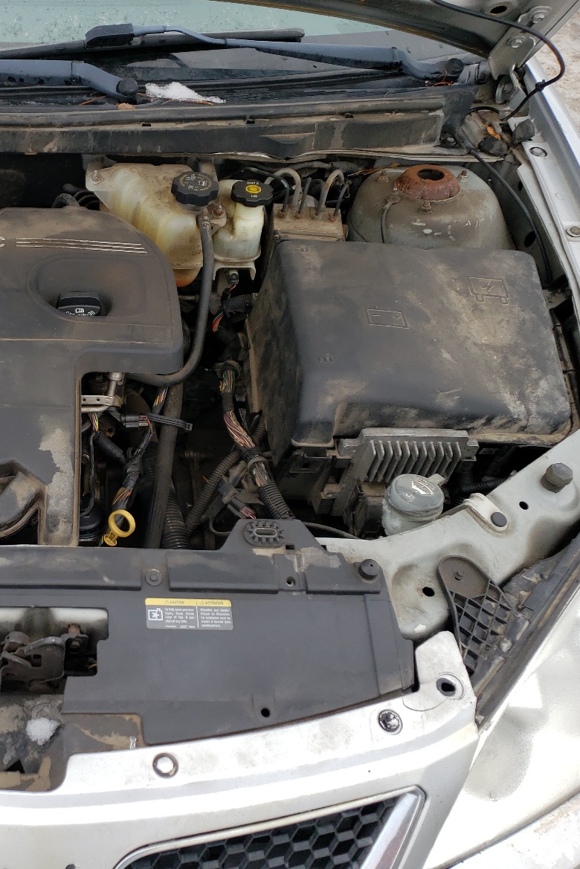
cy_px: 444
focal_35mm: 37
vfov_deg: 51.9
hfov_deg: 33.7
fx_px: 894
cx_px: 42
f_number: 1.5
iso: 50
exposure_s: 1/400
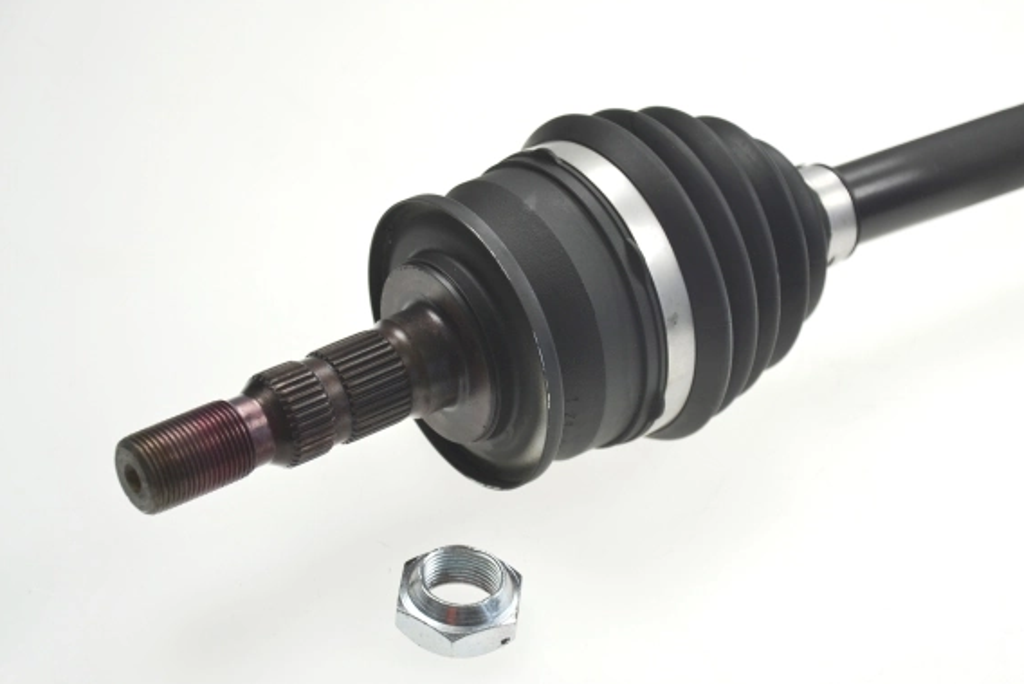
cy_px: 348
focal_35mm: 104
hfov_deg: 19.6
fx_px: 2959
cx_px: 535
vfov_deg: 13.2
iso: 100
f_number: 5.3
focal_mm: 66
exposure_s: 1/125
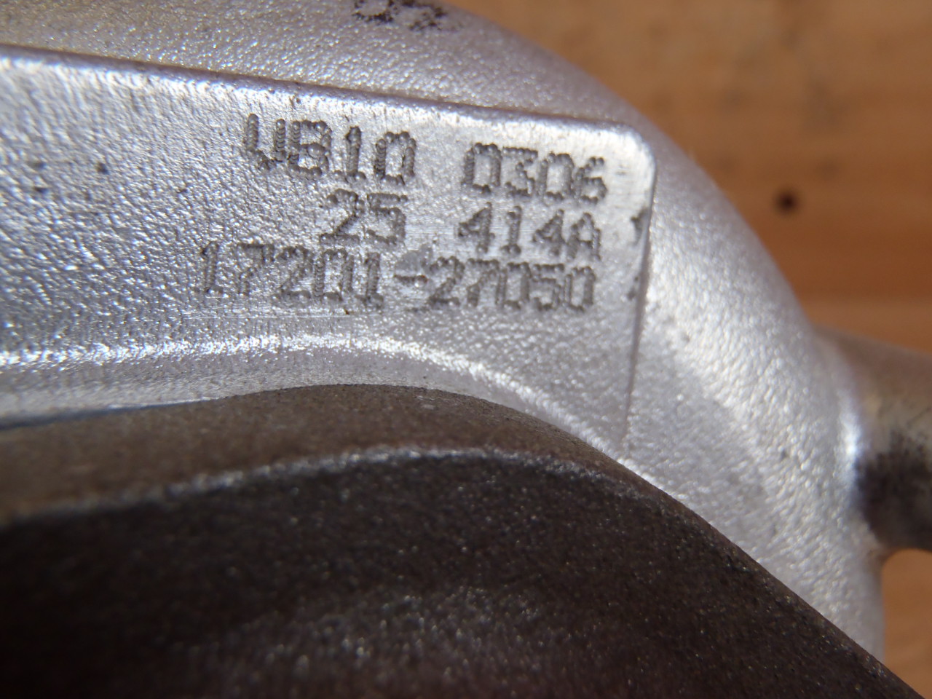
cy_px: 350
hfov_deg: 50.1
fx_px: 996
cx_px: 466
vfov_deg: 38.7
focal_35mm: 37
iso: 160
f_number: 4.7
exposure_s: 1/40
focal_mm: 6.64
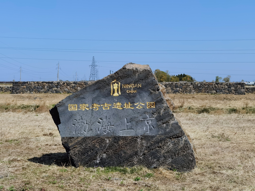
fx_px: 383
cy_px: 96
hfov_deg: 36.8
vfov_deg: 28.0
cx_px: 128
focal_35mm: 52
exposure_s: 1/6329
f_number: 1.9
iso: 50
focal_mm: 6.71
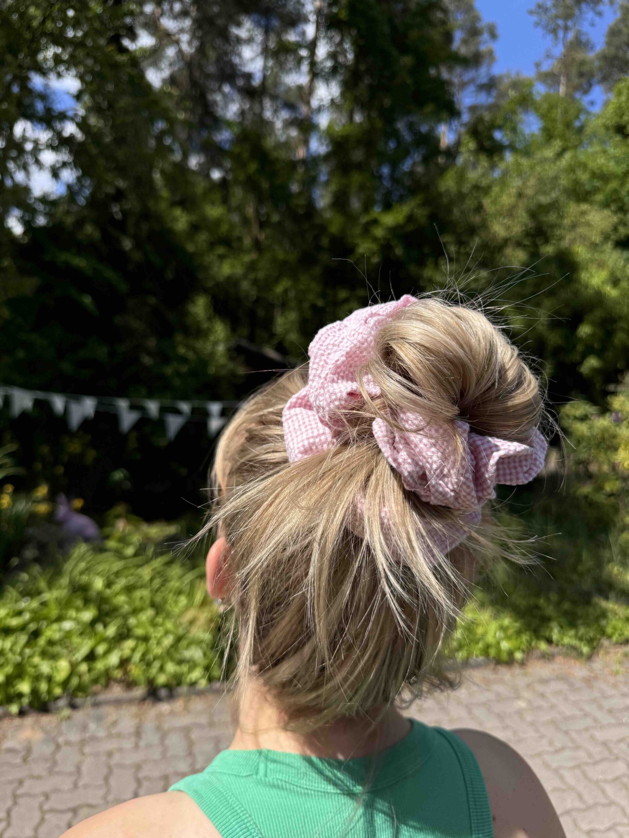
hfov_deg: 56.8
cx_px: 314
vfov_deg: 71.6
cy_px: 419
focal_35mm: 24
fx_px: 581
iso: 80
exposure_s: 1/6410
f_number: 1.78
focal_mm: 6.76
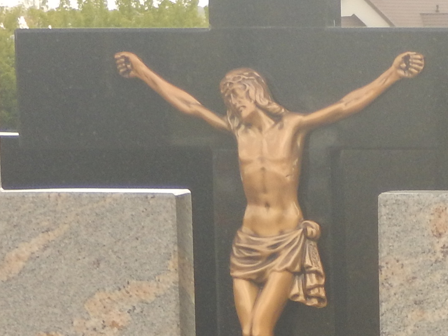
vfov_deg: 6.5
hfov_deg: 8.6
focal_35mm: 225
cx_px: 624
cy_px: 589
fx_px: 2912
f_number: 4.3
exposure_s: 1/250
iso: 125
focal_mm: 9.2
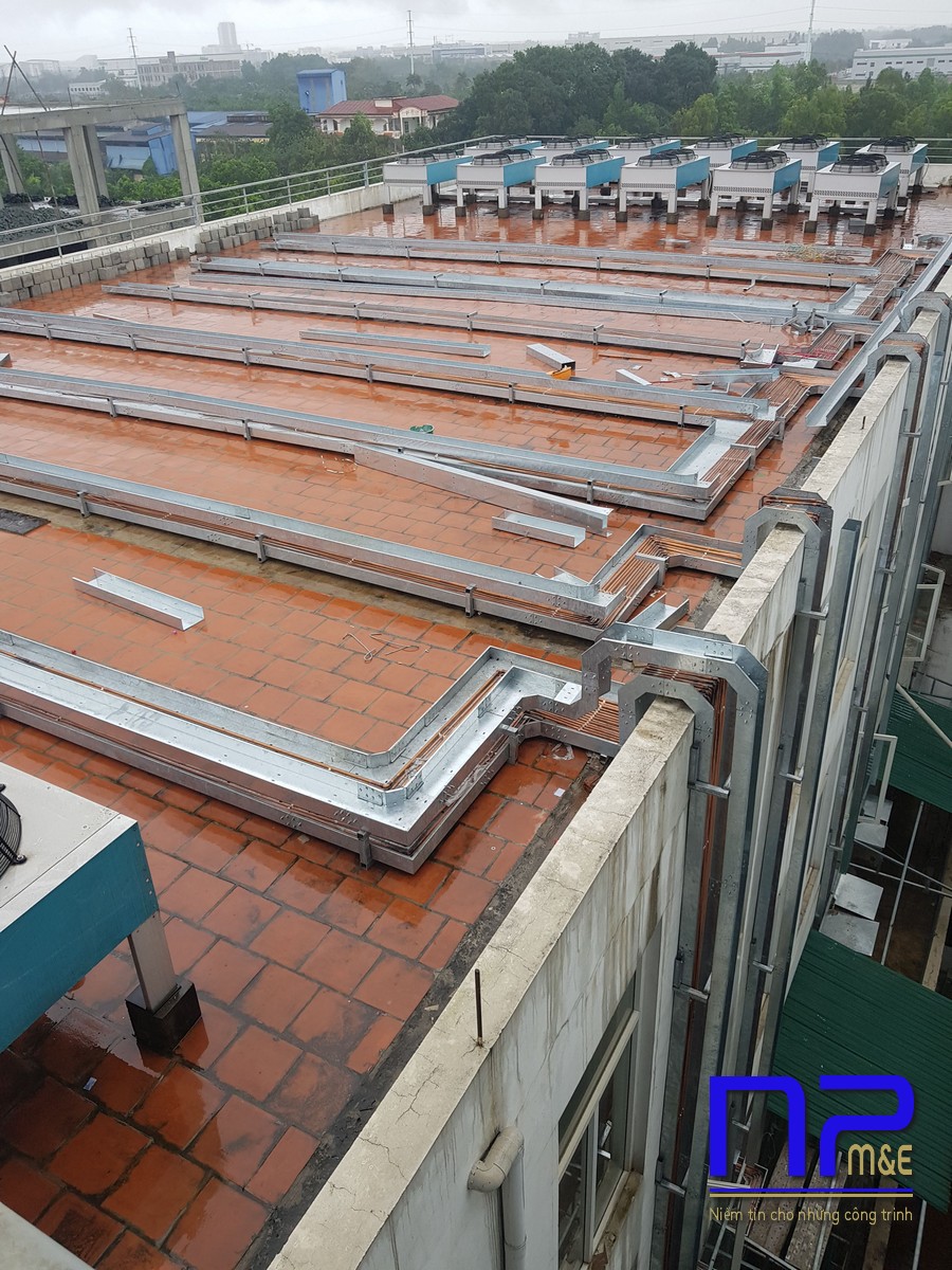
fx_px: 953
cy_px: 635
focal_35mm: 26
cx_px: 476
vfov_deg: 67.3
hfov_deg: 53.1
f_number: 1.7
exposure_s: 1/218
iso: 40
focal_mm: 4.2
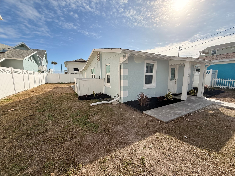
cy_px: 88
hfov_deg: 102.1
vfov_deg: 85.7
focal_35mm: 14
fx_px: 95
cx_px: 118
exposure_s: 1/3125
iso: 80
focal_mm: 2.22
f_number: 2.2
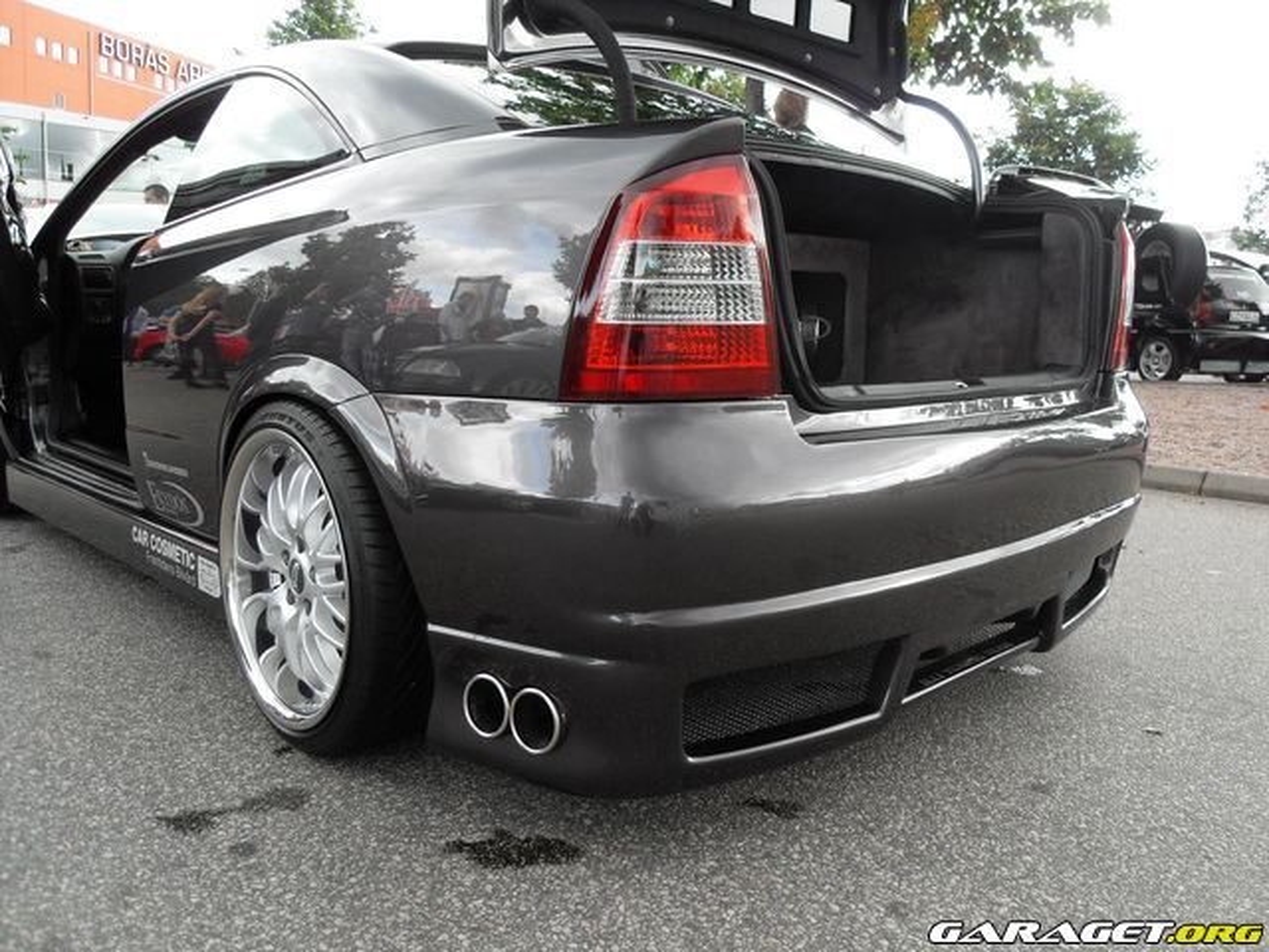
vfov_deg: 49.7
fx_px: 1026
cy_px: 476
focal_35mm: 28
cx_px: 634
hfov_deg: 63.4
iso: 80
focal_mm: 6
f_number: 2.8
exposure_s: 1/125
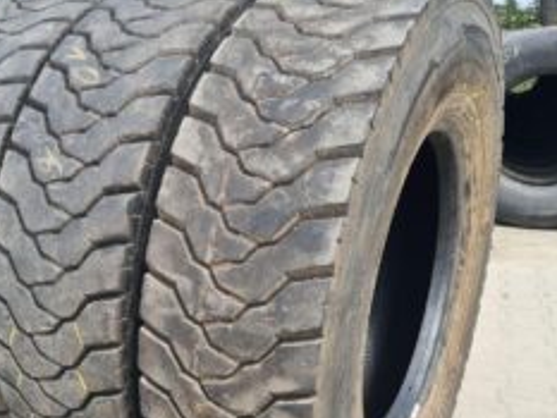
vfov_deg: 30.0
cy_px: 293
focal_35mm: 48
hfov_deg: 39.1
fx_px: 773
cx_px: 177
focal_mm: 5.4
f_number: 1.8
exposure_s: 1/974
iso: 50
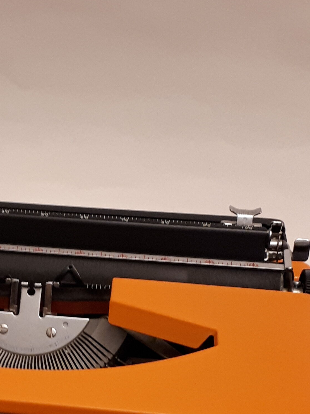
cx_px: -5
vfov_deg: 22.9
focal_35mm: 84
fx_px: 1003
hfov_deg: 17.2
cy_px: 347
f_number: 1.9
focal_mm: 3.6
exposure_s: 1/33
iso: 200
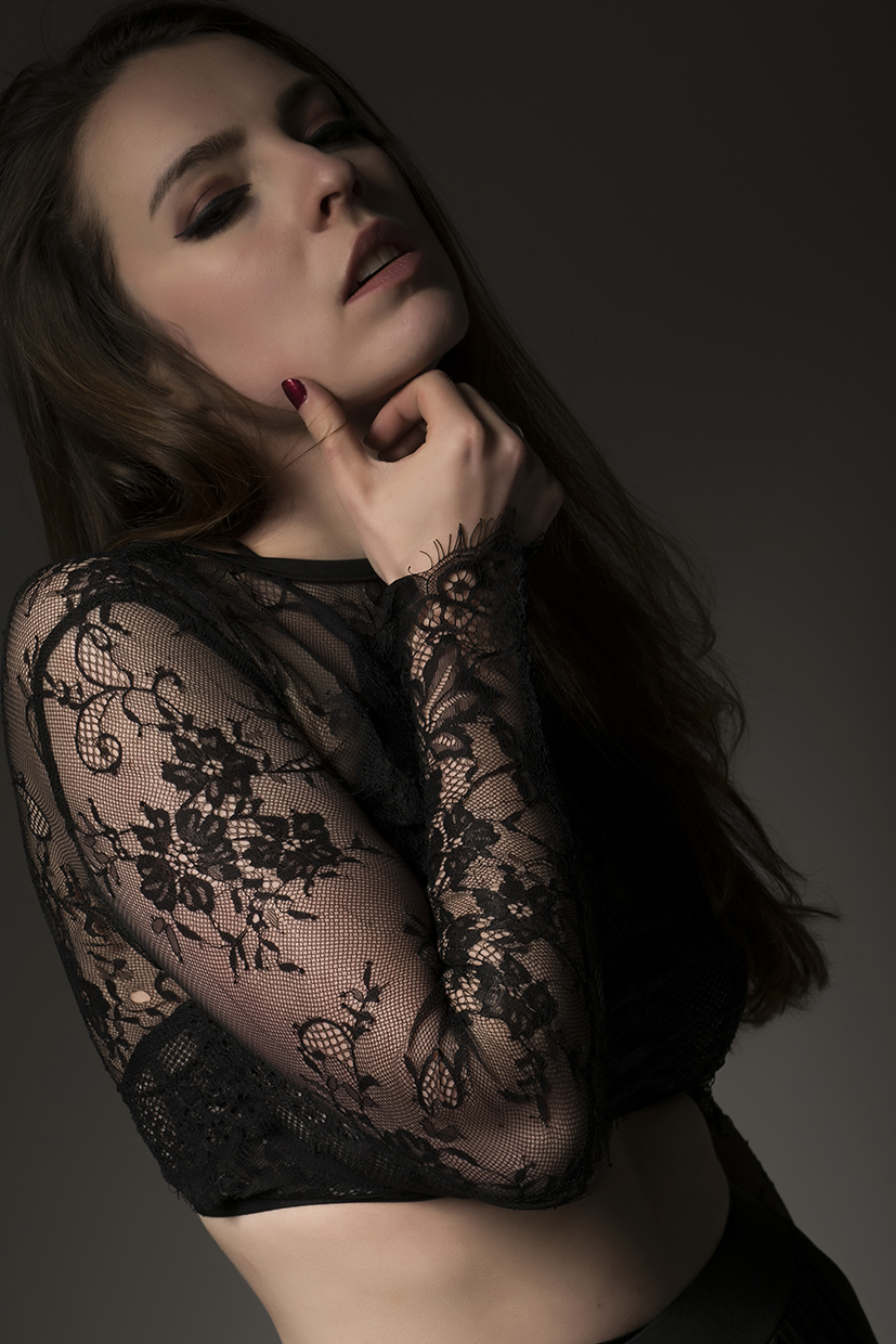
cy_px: 825
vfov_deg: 22.8
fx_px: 3321
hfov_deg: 15.4
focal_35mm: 89
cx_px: 399
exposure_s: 1/200
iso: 100
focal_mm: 46
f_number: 10
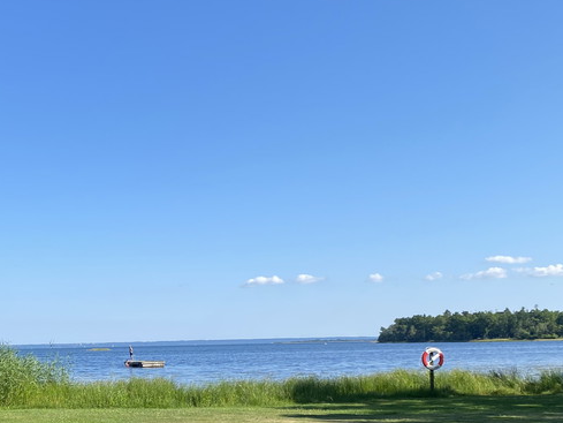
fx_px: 830
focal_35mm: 51
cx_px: 69
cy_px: 333
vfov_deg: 28.0
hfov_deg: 35.5
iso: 32
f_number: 1.8
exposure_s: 1/2268
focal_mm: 4.25
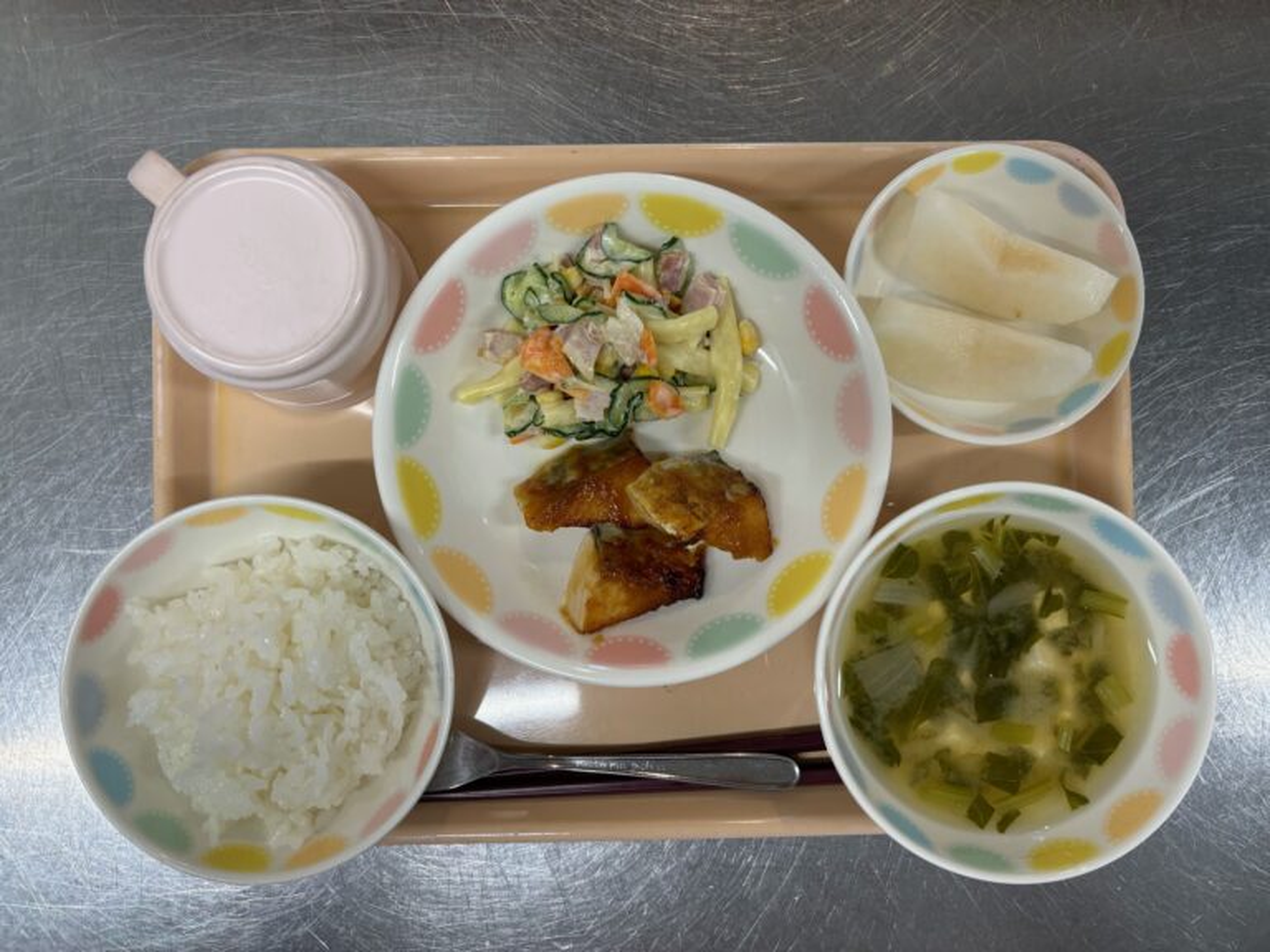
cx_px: 635
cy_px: 476
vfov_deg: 53.1
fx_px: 954
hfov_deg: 67.3
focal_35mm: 26
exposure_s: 1/120
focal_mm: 5.96
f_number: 1.6
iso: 100
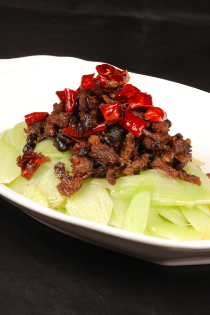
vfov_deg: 13.0
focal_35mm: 158
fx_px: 1382
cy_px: 158
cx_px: 129
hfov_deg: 8.7
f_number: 10
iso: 100
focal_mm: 70
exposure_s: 1/125
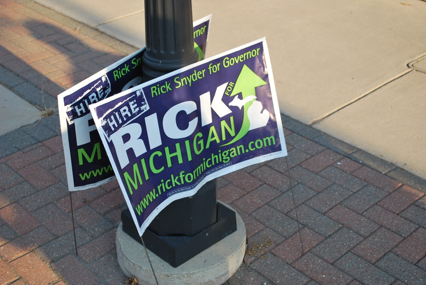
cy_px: 142
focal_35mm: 54
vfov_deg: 25.1
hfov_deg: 36.8
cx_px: 213
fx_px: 640
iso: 100
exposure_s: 1/160
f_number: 6.3
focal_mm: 36
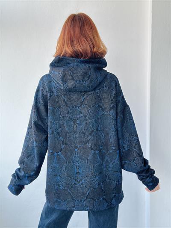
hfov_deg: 30.3
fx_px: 316
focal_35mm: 48
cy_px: 114
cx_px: 86
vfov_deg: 39.6
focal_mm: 6.86
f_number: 1.78
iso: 80
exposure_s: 1/158
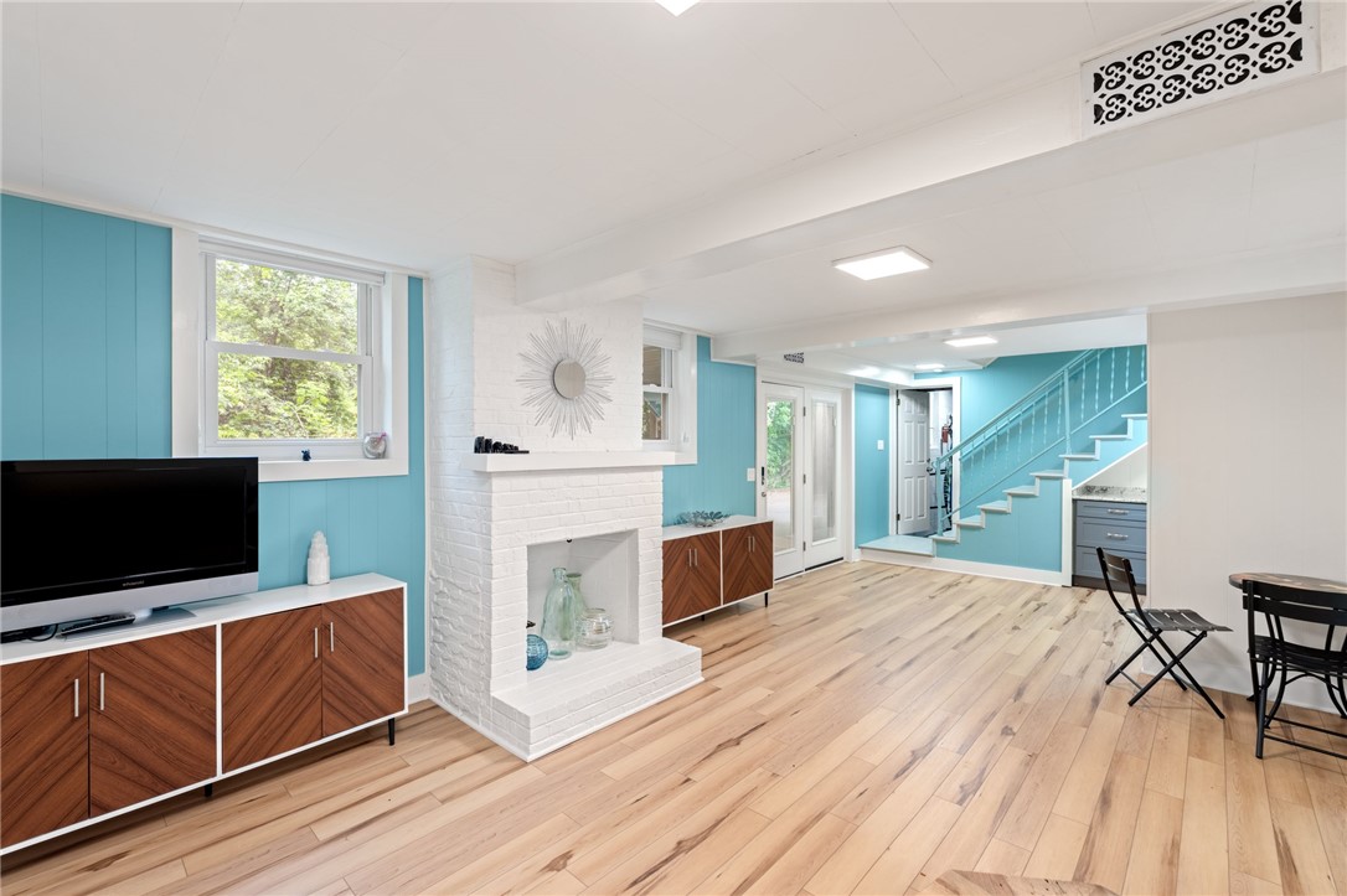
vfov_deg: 73.7
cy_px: 448
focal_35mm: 16
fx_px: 598
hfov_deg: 96.8
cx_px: 674
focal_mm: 16
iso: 250
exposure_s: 1/1.67
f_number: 8
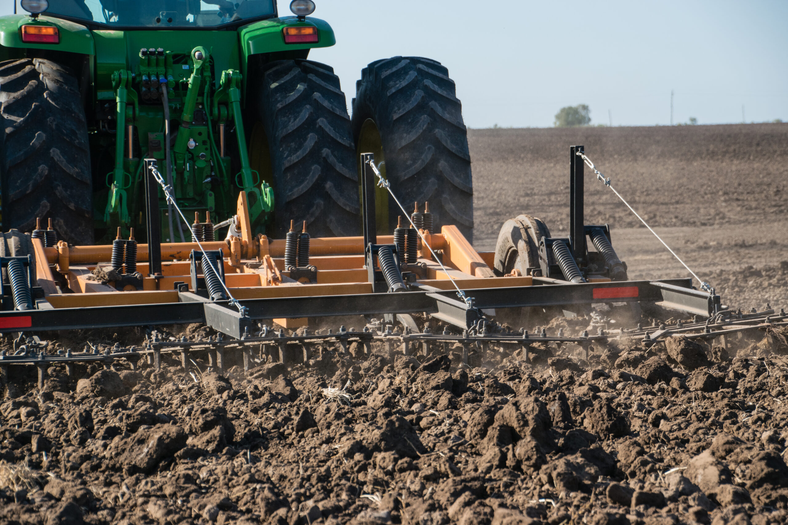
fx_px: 3021
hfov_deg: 14.9
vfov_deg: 9.9
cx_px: 394
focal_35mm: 138
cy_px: 262
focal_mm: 92
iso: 200
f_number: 5.6
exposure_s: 1/500
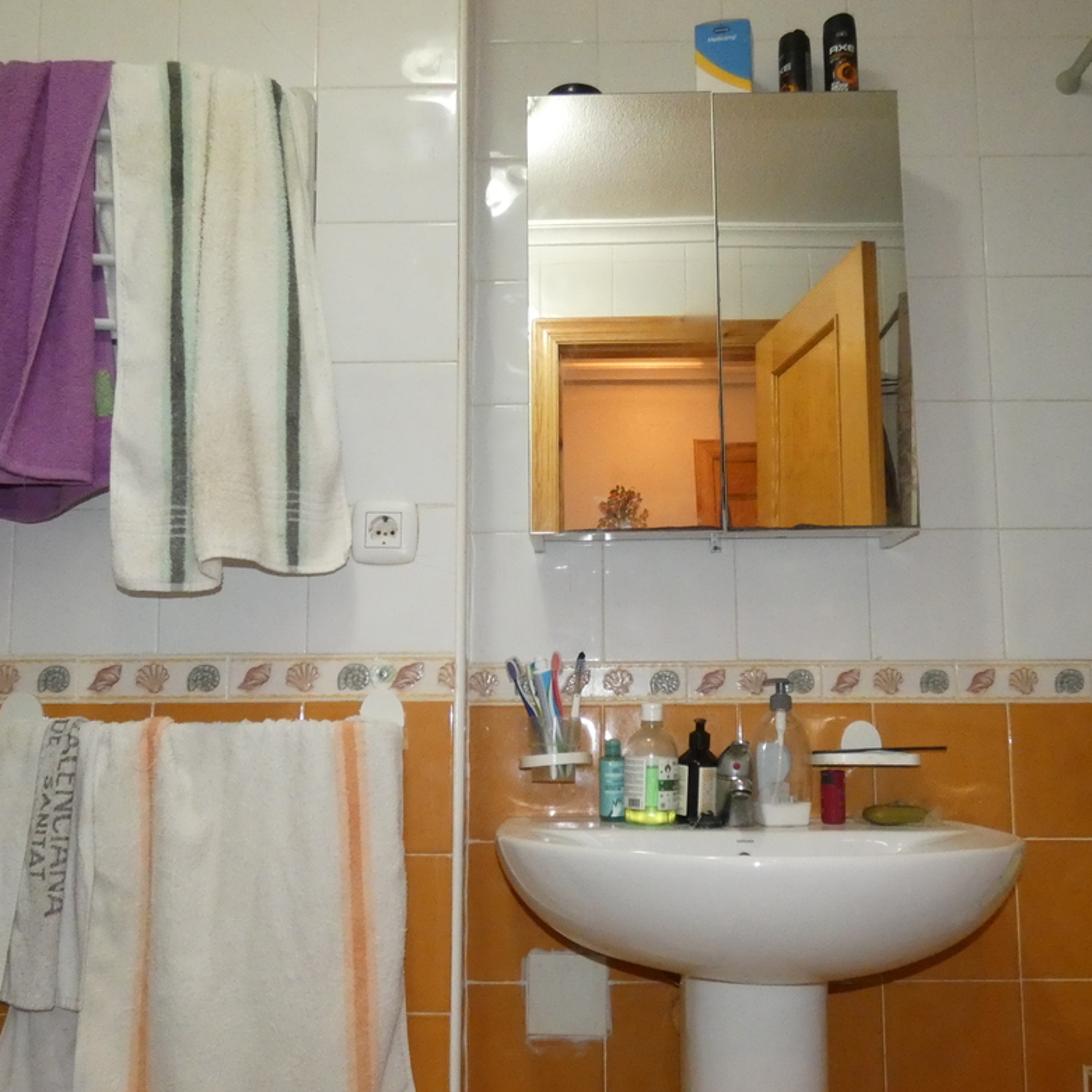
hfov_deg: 55.6
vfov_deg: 55.4
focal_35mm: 29
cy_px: 627
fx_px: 1035
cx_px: 580
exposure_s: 1/60
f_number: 2.8
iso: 800
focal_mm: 3.6
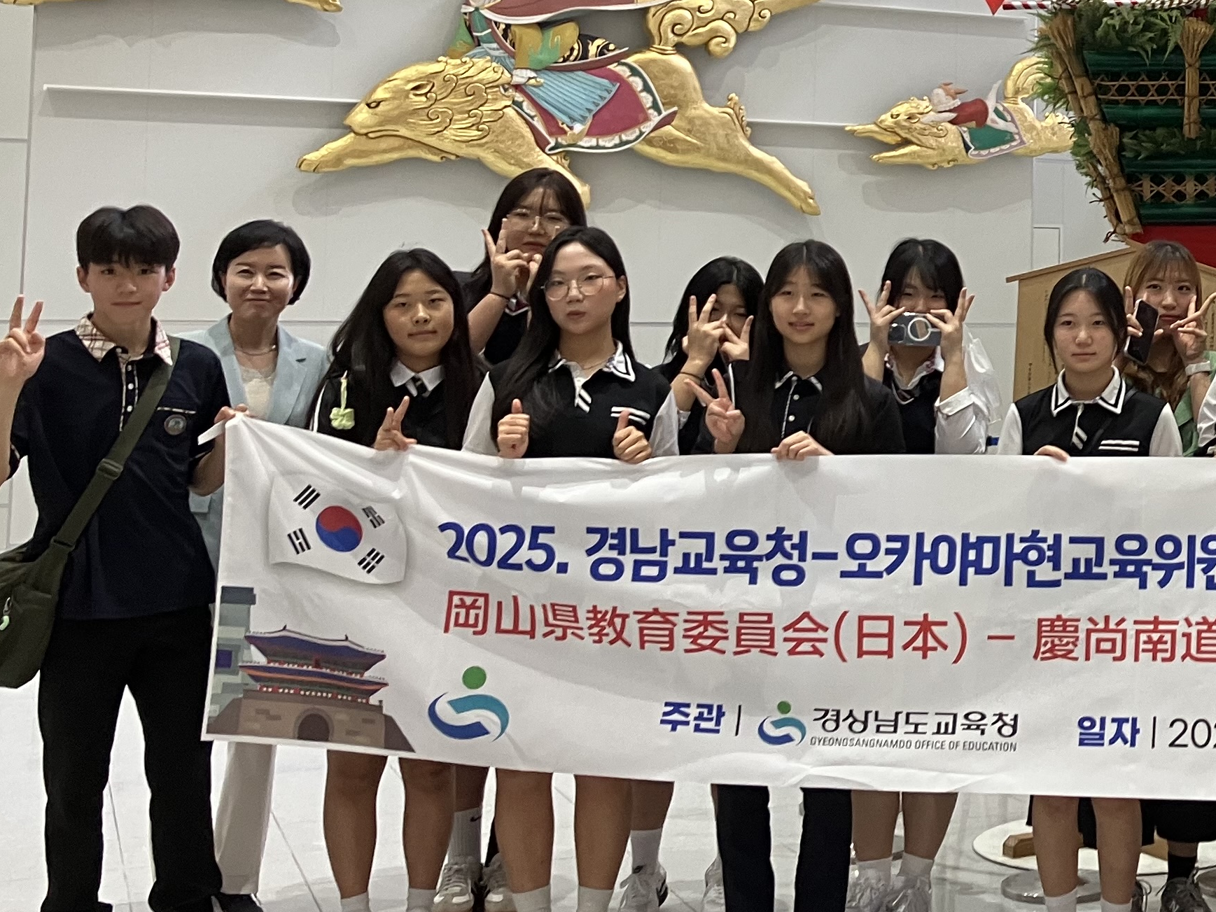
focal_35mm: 65
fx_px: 2283
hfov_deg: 28.0
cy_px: 173
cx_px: 1229
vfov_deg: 22.3
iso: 80
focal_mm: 3.99
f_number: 1.8
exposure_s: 1/63
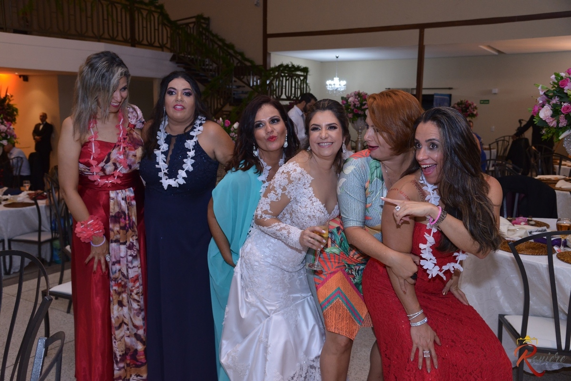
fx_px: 539
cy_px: 190
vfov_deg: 38.9
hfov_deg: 55.8
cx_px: 286
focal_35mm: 34
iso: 2200
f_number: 5
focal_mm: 34
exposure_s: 1/80
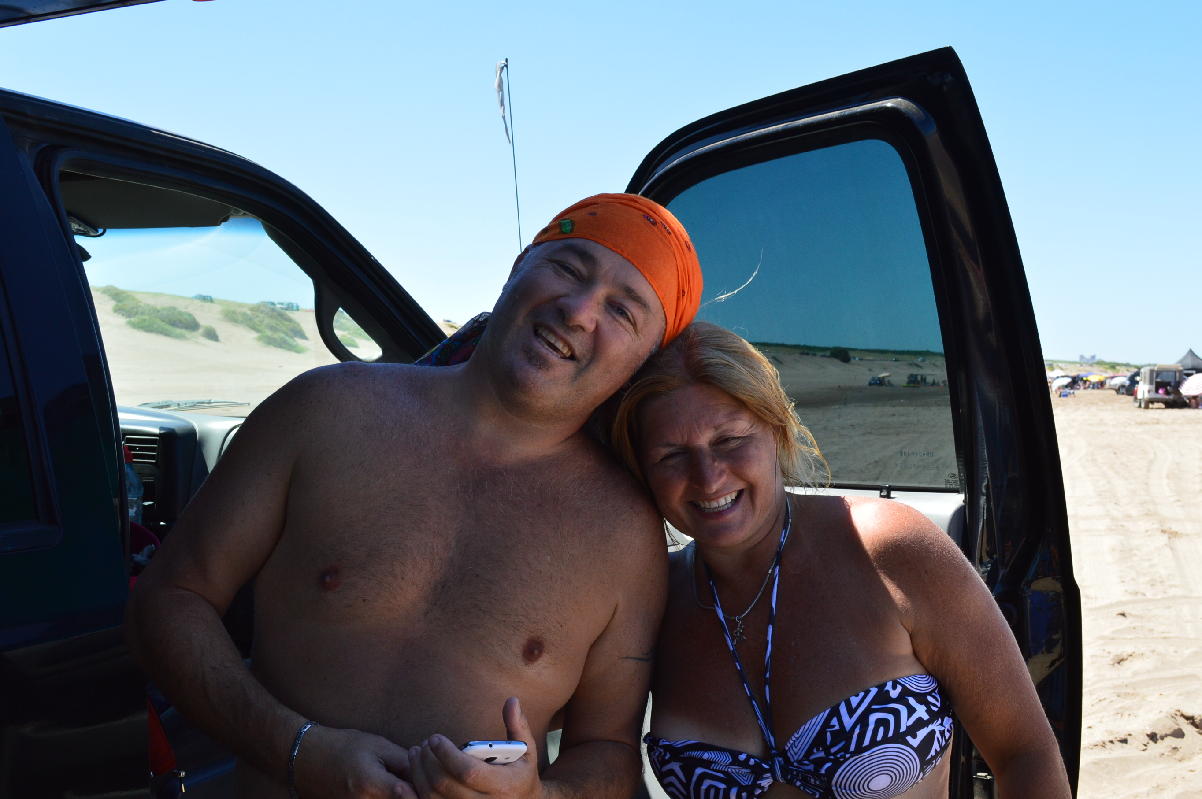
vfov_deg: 31.1
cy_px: 429
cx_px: 557
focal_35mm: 43
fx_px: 1434
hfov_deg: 45.4
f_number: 10
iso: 400
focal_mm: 26
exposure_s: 1/250
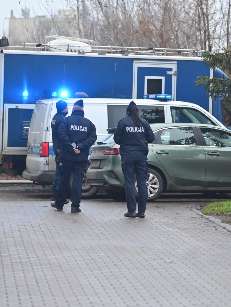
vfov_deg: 11.4
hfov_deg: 8.5
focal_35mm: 174
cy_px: 154
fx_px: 1548
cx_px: 143
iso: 1100
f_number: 2.8
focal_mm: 120
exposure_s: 1/400
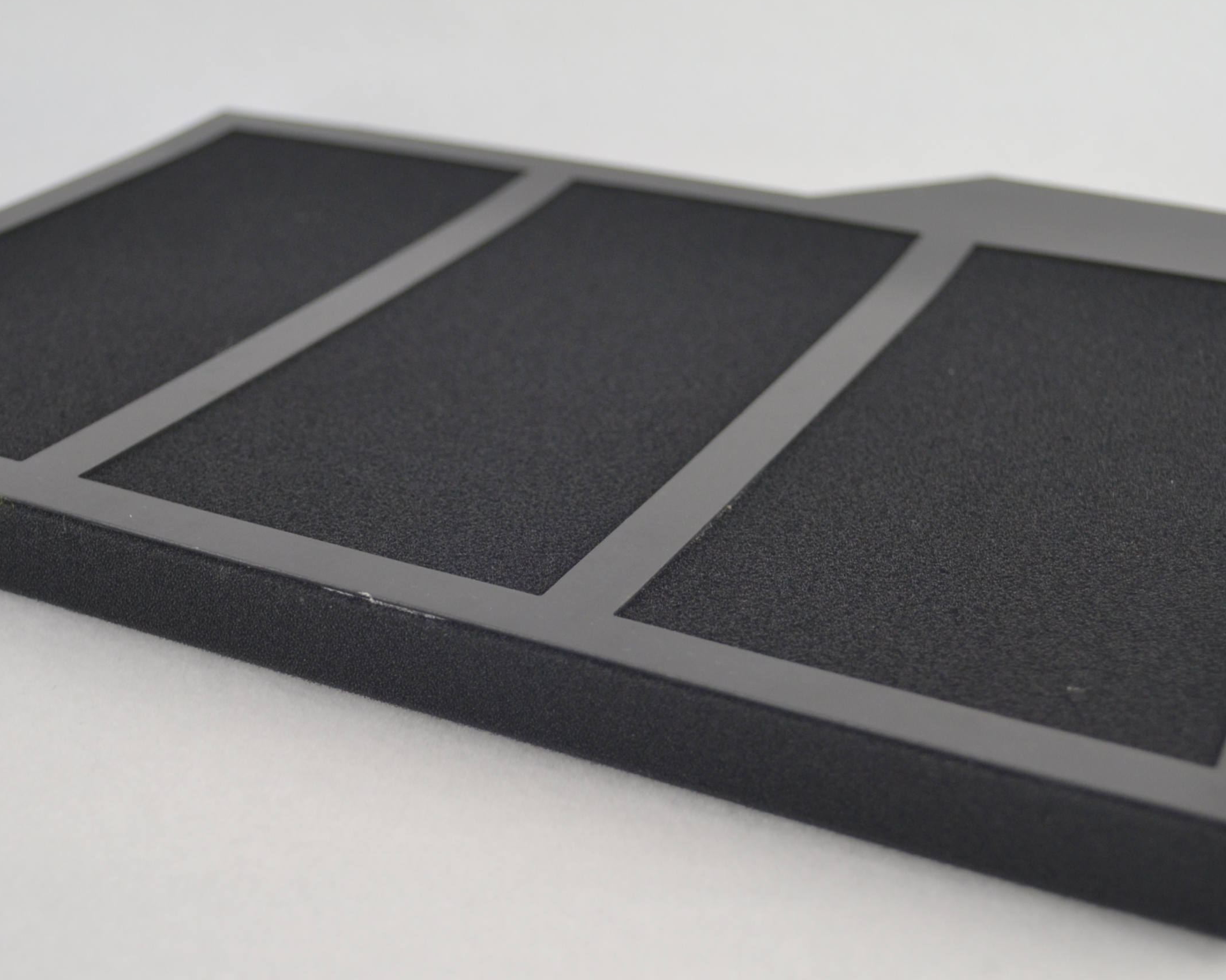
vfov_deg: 27.6
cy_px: 537
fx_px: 1995
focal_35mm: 55
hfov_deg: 34.1
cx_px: 525
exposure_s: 1/125
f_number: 4
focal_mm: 24
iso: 450
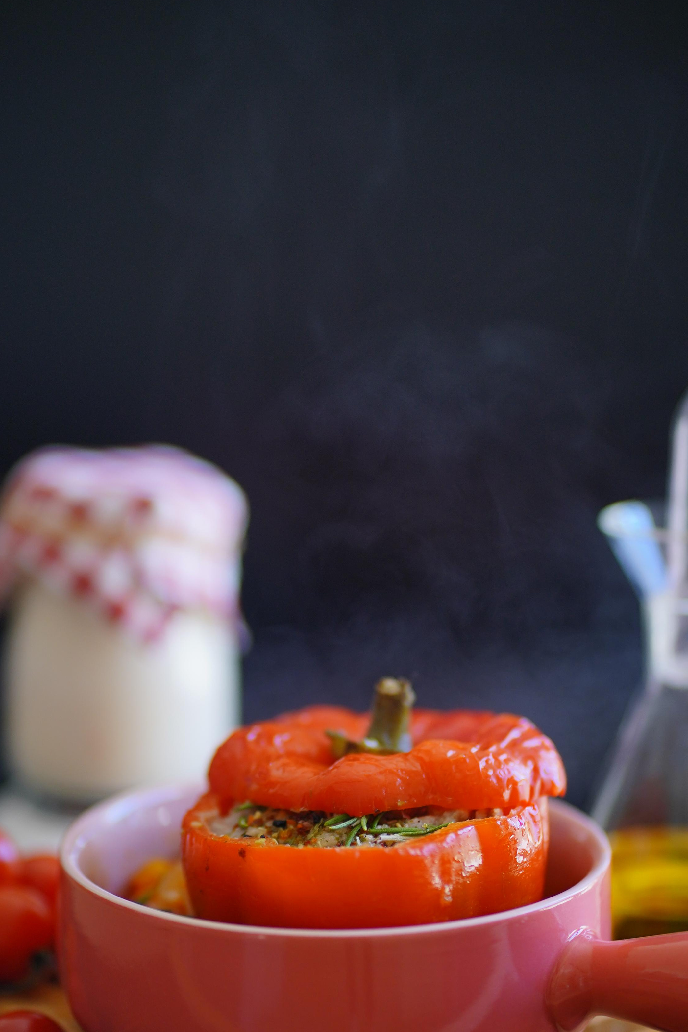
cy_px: 578
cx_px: 350
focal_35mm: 104
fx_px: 2981
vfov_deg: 19.6
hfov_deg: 13.2
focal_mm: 85
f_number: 2
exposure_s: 1/400
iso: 400
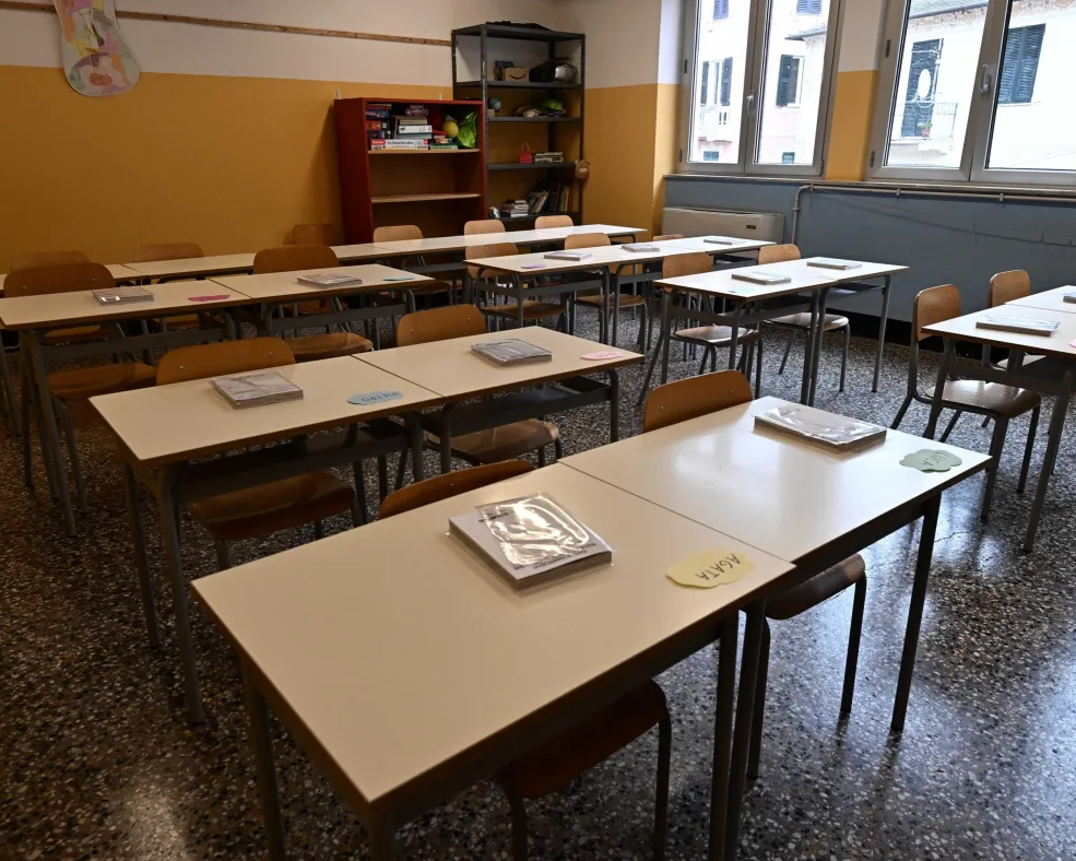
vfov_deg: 57.6
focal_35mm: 25
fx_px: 782
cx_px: 544
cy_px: 430
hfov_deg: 69.0
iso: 1800
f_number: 5
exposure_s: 1/125
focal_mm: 21.5
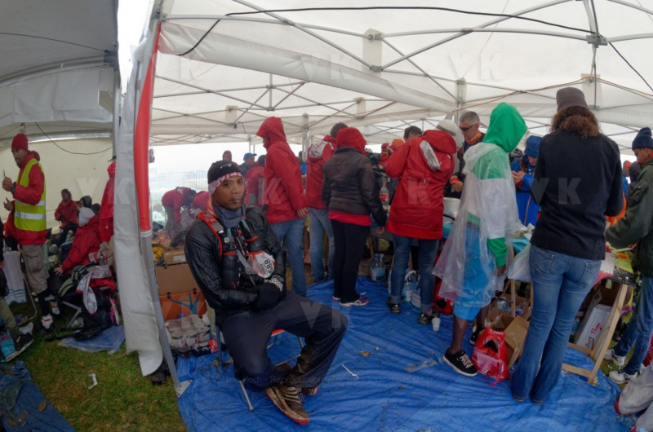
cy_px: 216
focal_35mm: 16
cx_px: 326
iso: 1000
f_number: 8
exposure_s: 1/250
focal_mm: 10.5
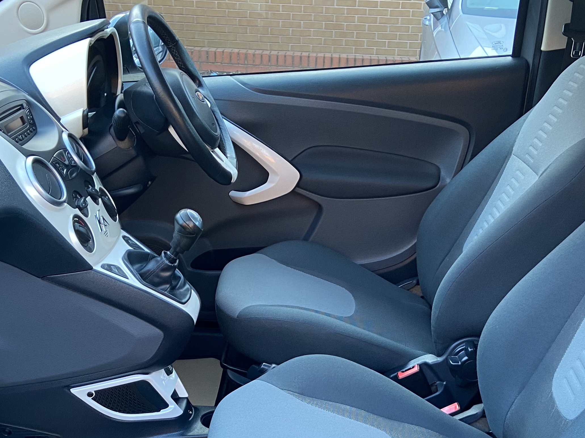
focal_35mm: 51
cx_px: 291
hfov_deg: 37.5
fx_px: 862
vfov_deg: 27.7
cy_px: 375
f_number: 1.8
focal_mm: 4.25
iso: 125
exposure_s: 1/77
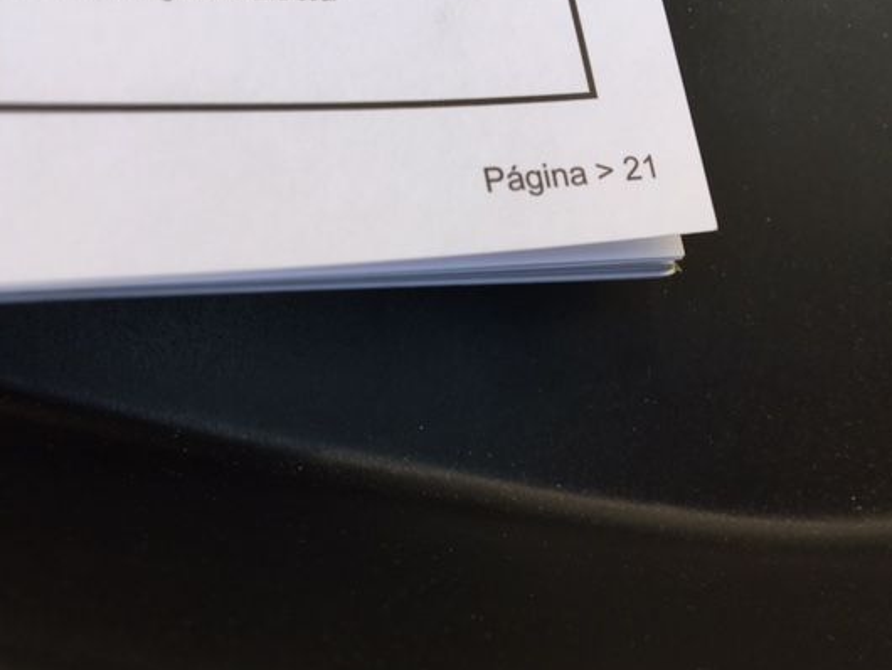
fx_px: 902
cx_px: 444
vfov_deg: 40.7
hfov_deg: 52.6
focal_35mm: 35
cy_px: 365
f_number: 2.2
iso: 25
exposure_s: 1/291
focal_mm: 4.15
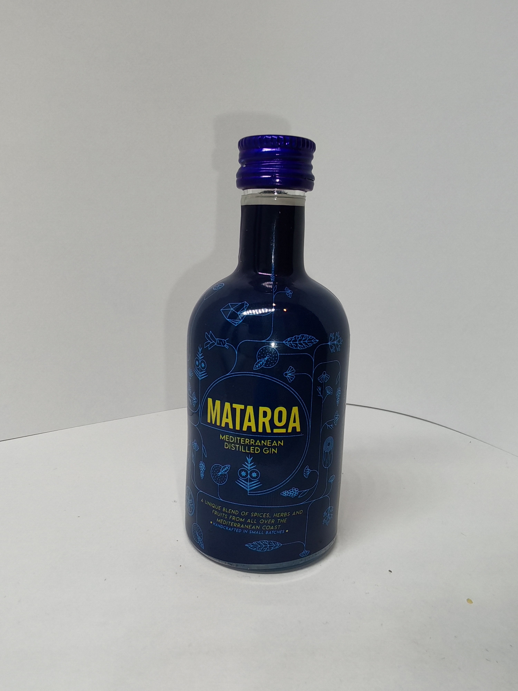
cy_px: 346
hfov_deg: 51.4
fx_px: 539
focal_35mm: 27
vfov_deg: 65.3
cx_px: 259
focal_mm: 1.96
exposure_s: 1/100
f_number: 2.2
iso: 62
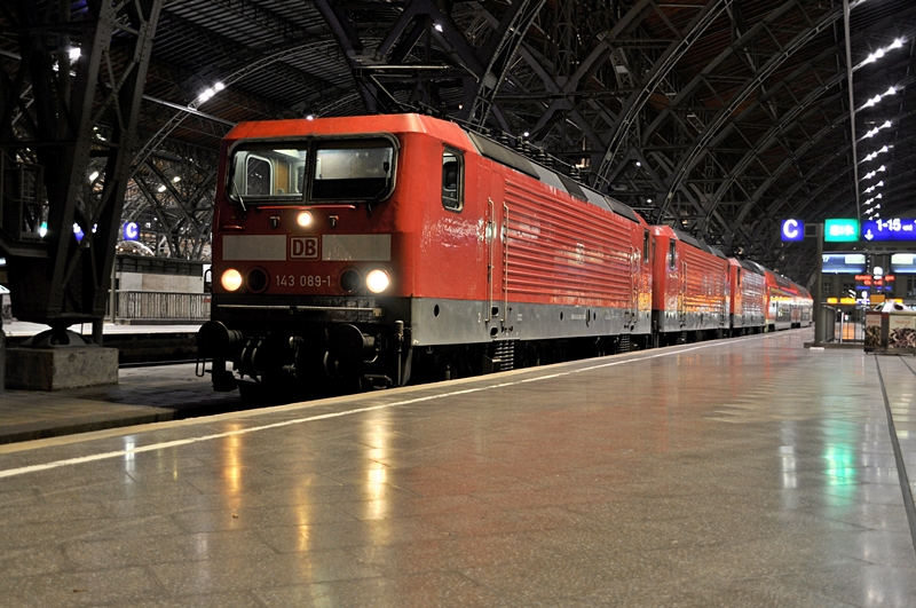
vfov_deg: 34.1
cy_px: 304
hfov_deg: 49.6
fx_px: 991
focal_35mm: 39
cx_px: 458
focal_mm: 26
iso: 200
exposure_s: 1/8
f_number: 4
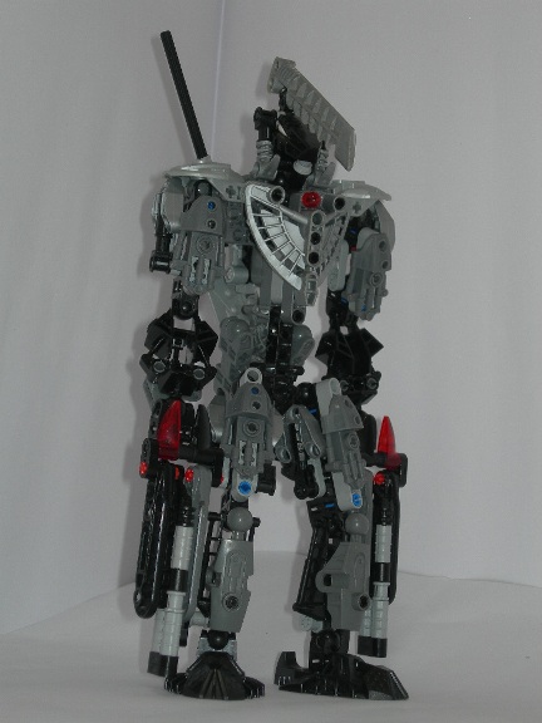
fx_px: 1712
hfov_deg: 18.0
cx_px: 271
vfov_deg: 23.8
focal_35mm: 82
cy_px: 362
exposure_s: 1/60.1
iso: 50
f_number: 4
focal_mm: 17
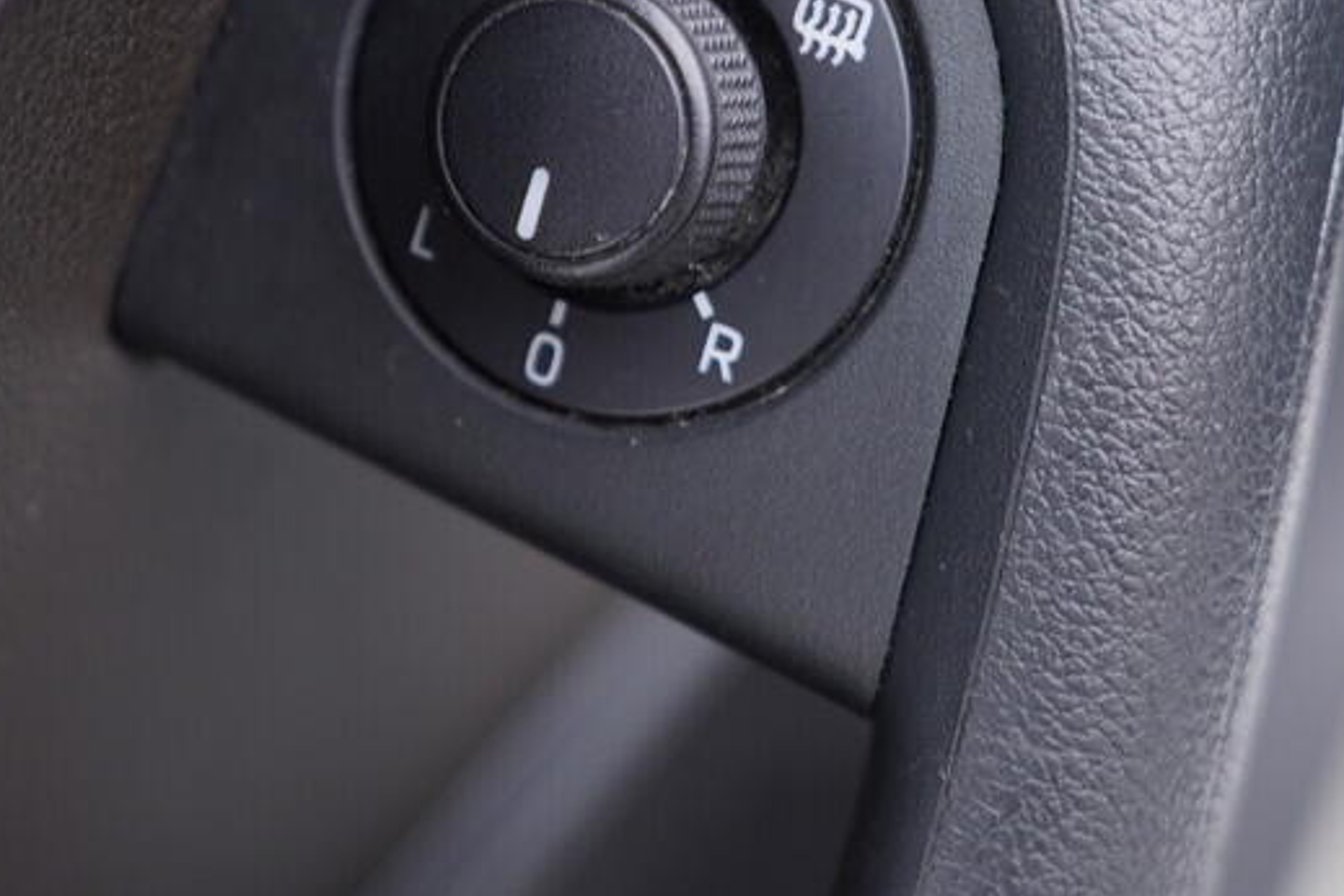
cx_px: 710
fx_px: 2650
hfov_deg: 28.4
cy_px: 131
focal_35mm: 71
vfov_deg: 18.9
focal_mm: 24
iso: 250
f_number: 2.8
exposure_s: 1/40
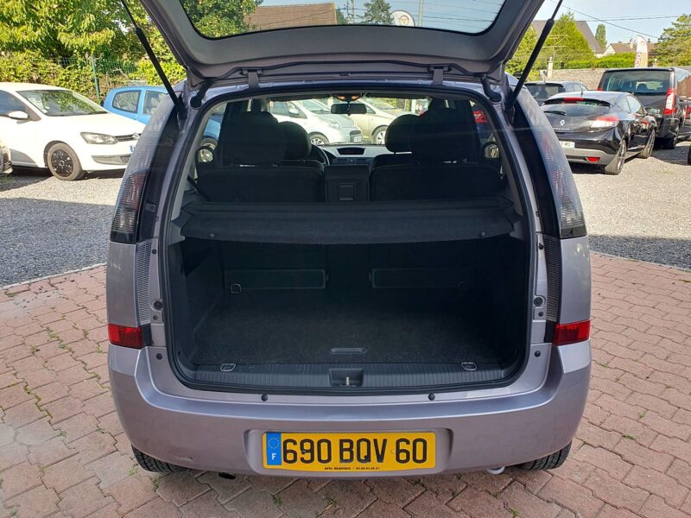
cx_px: 346
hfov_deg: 67.3
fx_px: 519
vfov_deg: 53.1
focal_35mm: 26
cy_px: 259
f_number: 2.4
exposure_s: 1/233
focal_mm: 4.32
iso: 50
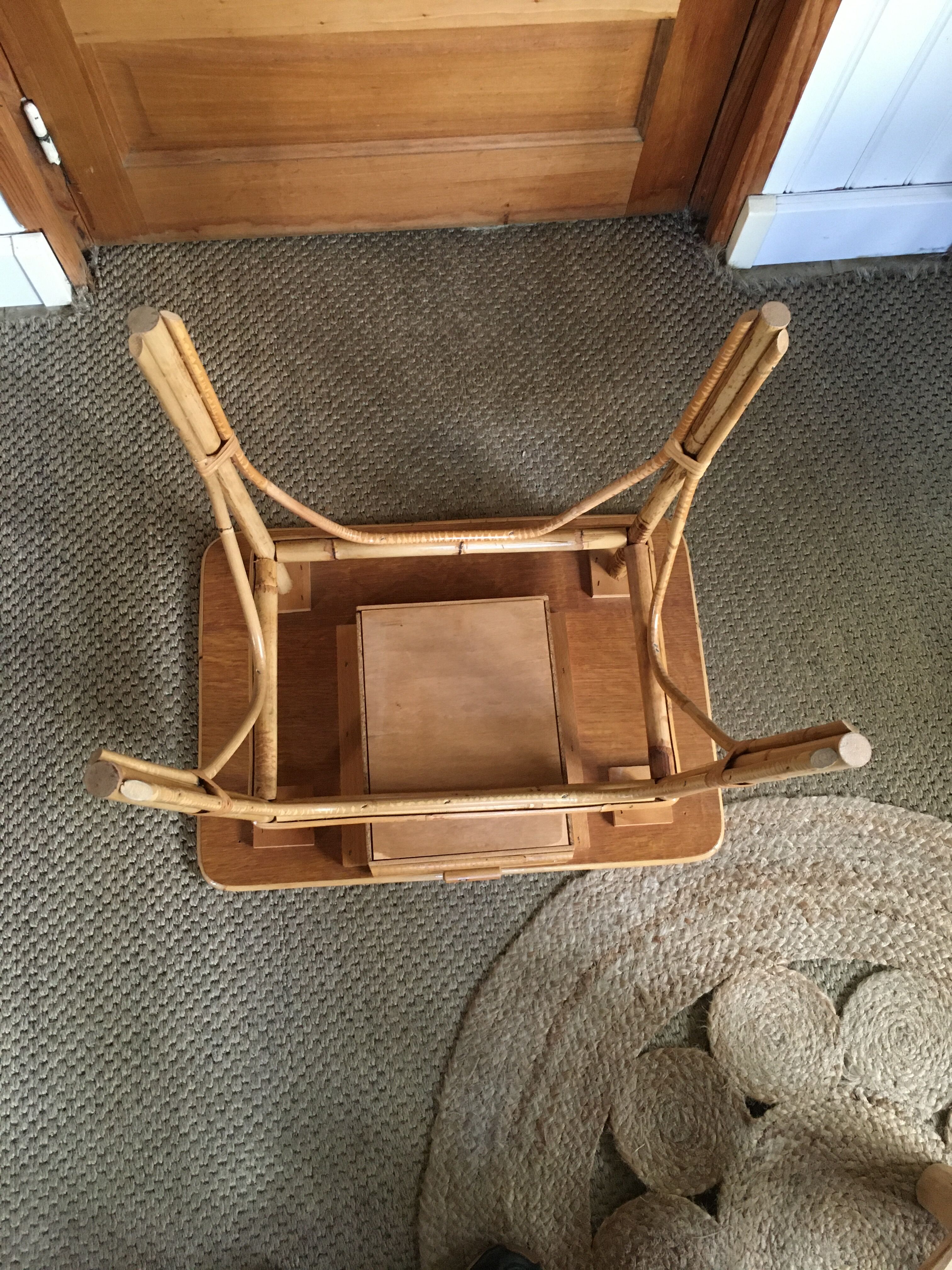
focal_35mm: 29
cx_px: 476
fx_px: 1063
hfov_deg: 48.2
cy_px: 635
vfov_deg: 61.7
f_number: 2.2
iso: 200
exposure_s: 1/20
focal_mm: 4.15
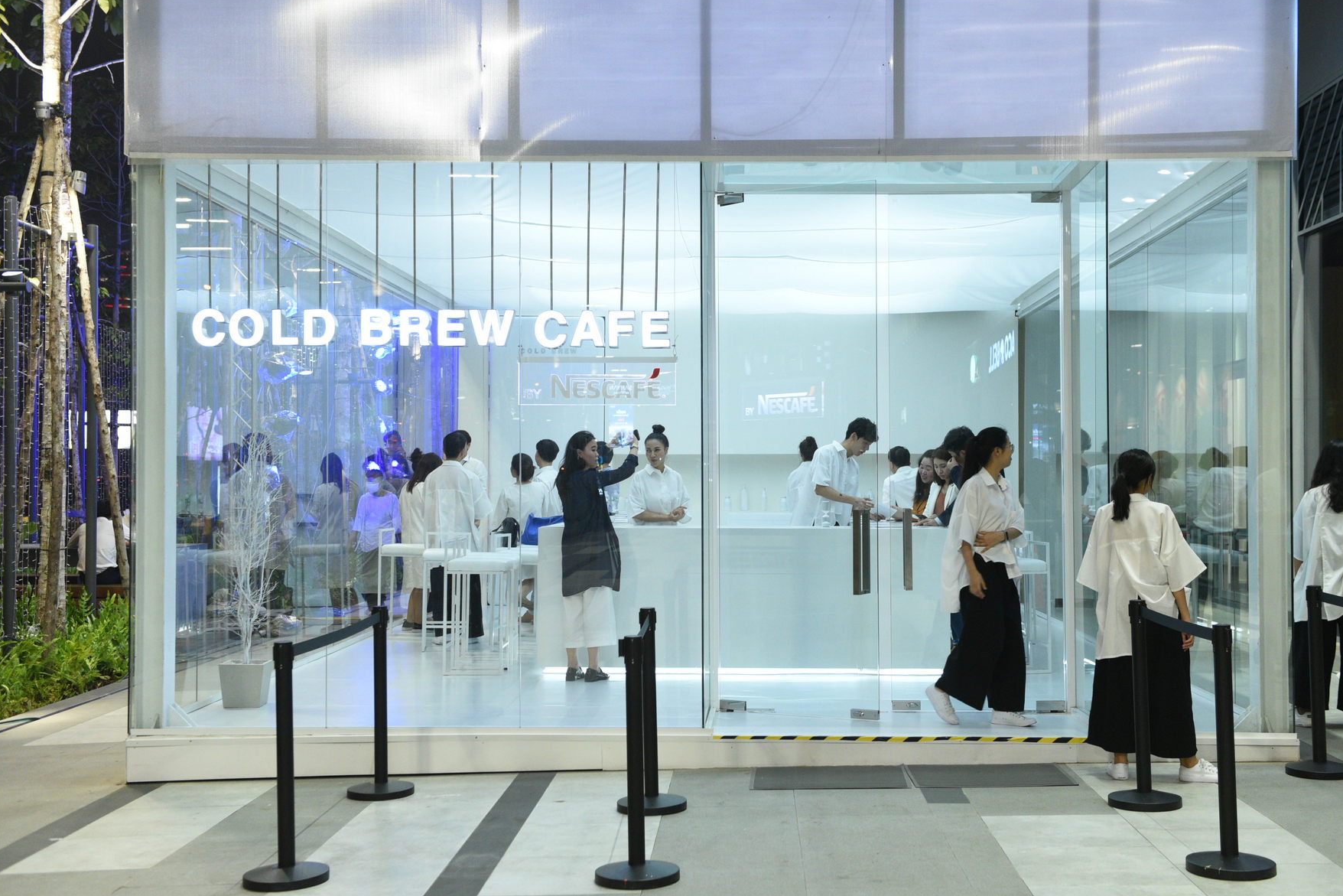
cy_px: 438
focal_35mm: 41
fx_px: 1530
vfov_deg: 32.6
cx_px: 679
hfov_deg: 47.4
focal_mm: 40
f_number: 3.5
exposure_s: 1/125
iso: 2500
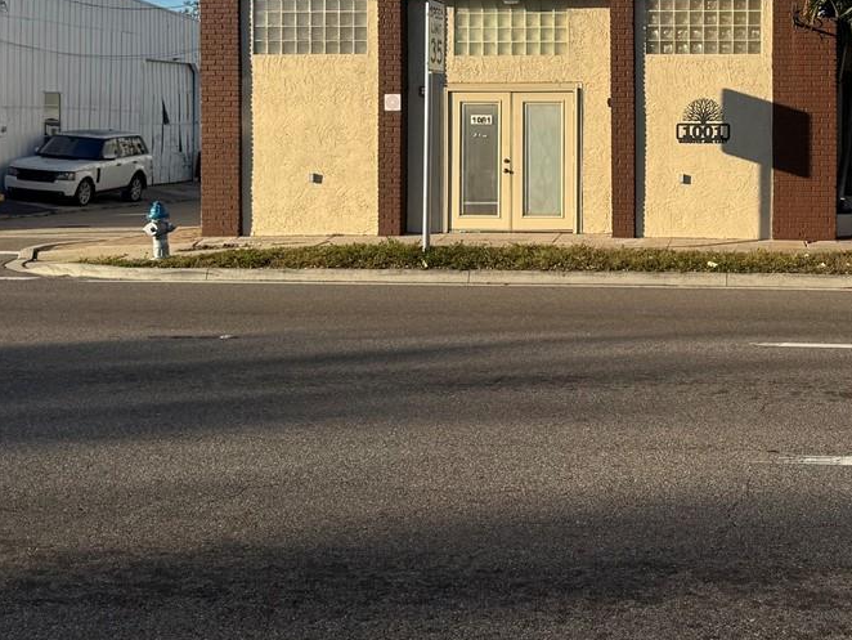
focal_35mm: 58
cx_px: 696
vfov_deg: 24.7
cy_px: 104
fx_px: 1428
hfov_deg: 32.2
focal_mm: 6.76
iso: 80
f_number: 1.78
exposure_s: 1/5348
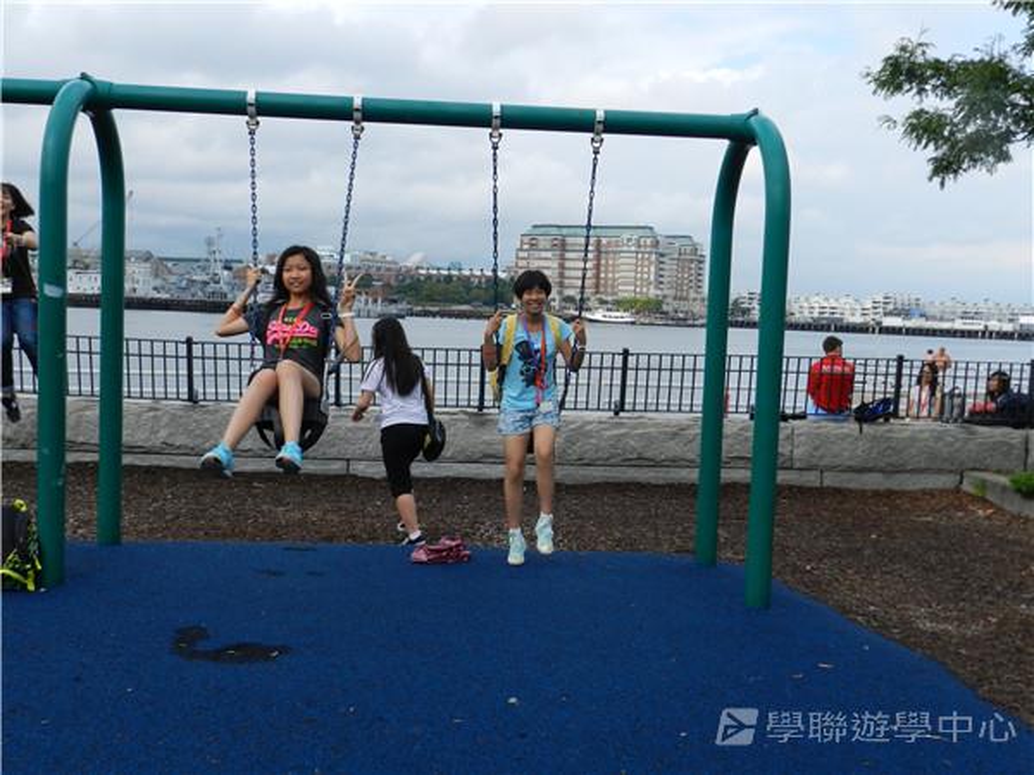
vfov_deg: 37.7
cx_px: 517
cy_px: 388
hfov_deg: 49.0
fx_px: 1135
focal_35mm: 38
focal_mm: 6.7
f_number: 4
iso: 160
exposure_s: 1/800
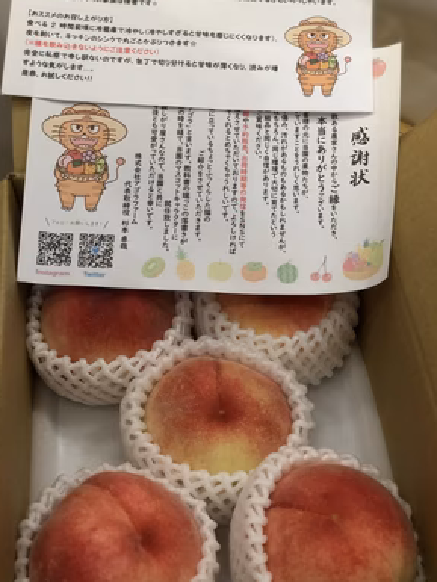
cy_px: 289
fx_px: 908
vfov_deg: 35.5
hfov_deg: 27.0
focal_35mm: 54
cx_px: 216
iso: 160
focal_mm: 6
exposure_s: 1/11
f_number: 2.4
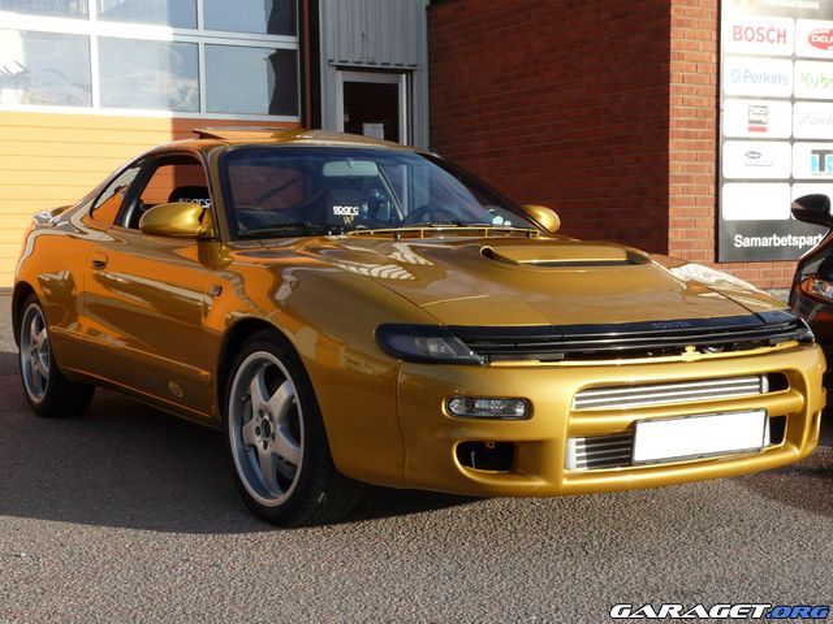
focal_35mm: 53
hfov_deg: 36.2
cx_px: 416
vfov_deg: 27.5
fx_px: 1275
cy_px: 312
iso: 100
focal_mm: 8.8
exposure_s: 1/250
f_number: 5.6
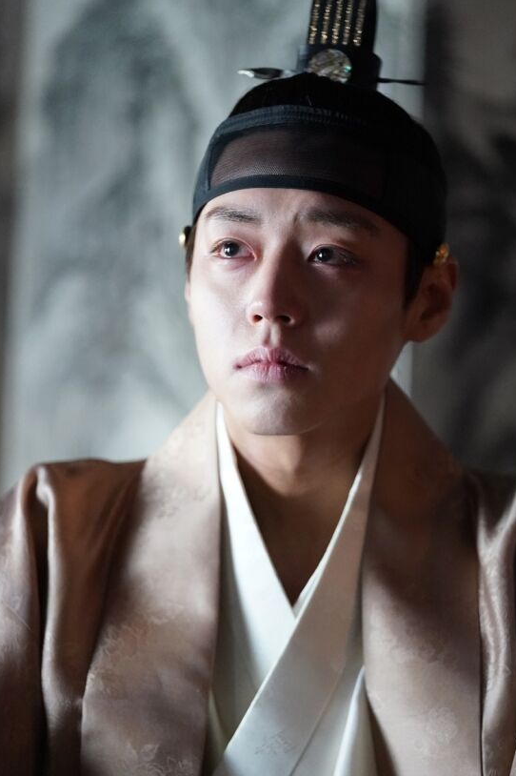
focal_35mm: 177
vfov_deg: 11.6
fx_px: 3808
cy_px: 425
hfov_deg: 7.8
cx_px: 269
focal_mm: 150
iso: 8000
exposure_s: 1/125
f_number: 2.8
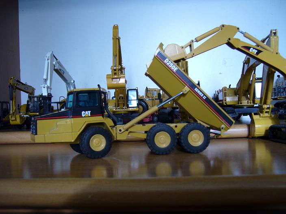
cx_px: 143
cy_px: 107
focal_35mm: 35
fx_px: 289
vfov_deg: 40.7
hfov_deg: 52.6
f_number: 2.8
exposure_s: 1/80
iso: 100
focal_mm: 5.8
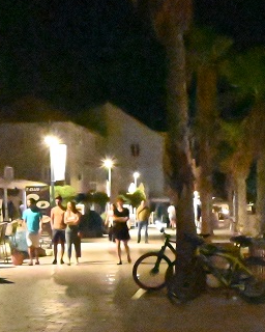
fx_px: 863
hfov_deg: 16.7
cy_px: 268
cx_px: 320
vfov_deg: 21.5
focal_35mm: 88
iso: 51200
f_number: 16
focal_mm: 20
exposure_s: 1/10
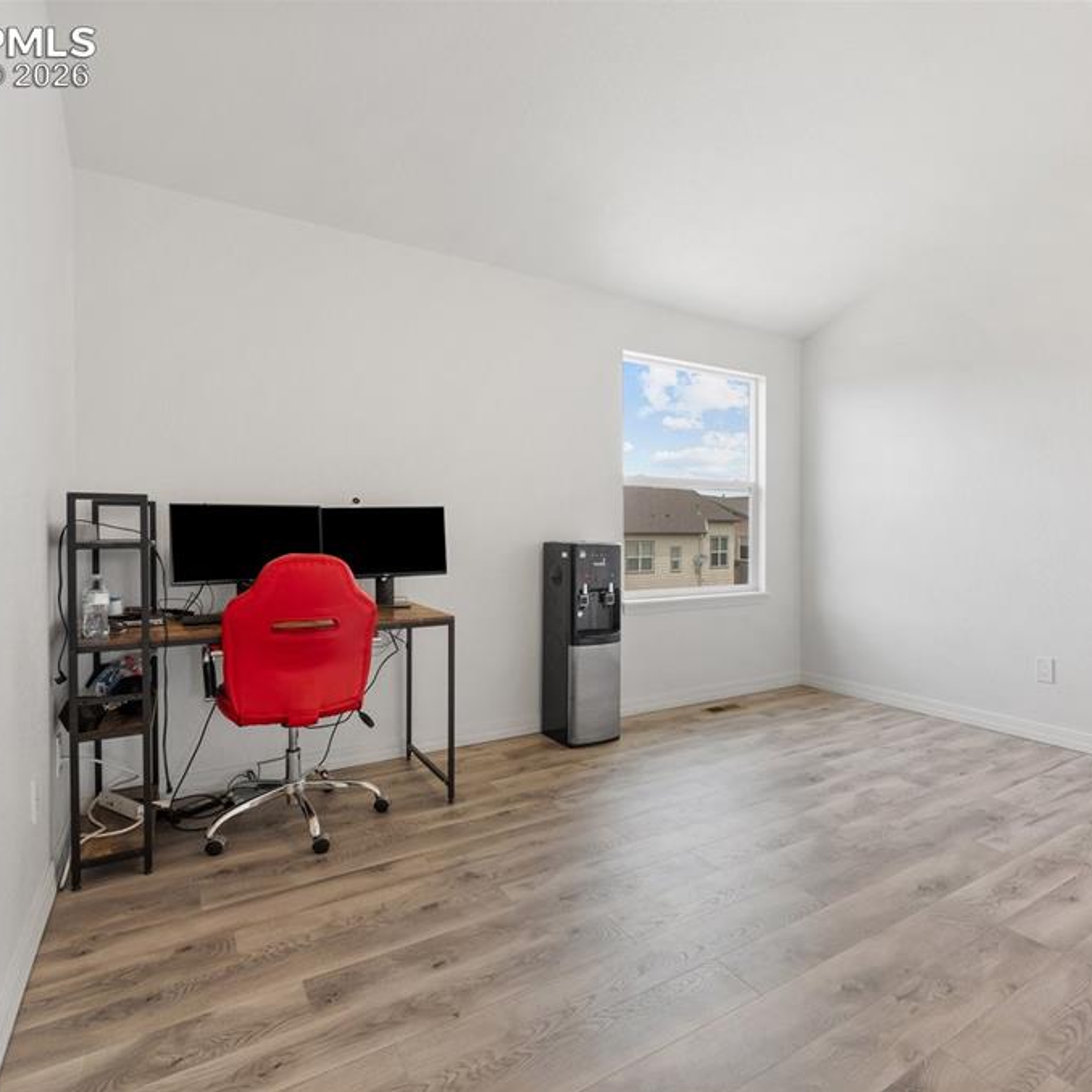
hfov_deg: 80.5
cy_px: 548
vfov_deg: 80.7
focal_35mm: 18
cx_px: 598
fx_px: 642
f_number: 9
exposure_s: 1/10
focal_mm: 14
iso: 400
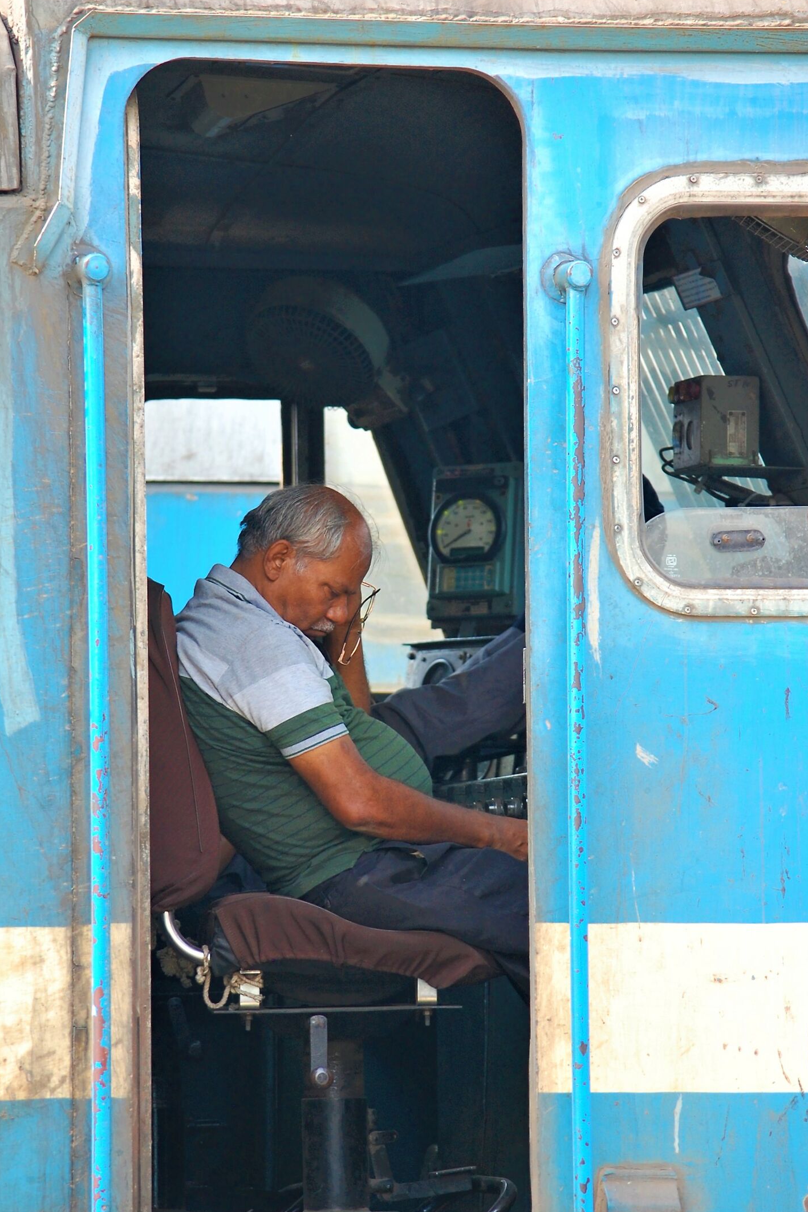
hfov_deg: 6.5
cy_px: 667
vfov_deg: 9.7
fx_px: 7121
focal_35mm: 212
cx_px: 380
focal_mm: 125
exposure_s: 1/200
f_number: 4.8
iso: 400
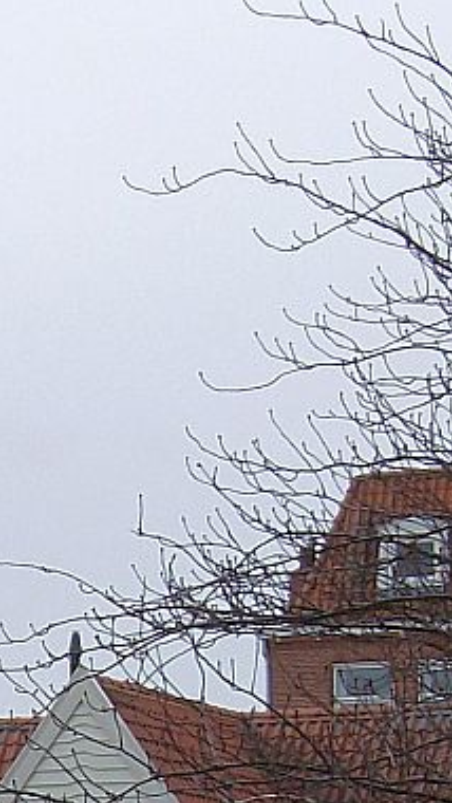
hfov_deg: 4.8
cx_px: -511
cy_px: 766
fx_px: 5301
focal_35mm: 249
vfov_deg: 8.6
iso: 100
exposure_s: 1/246
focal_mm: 14.1
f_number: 6.9
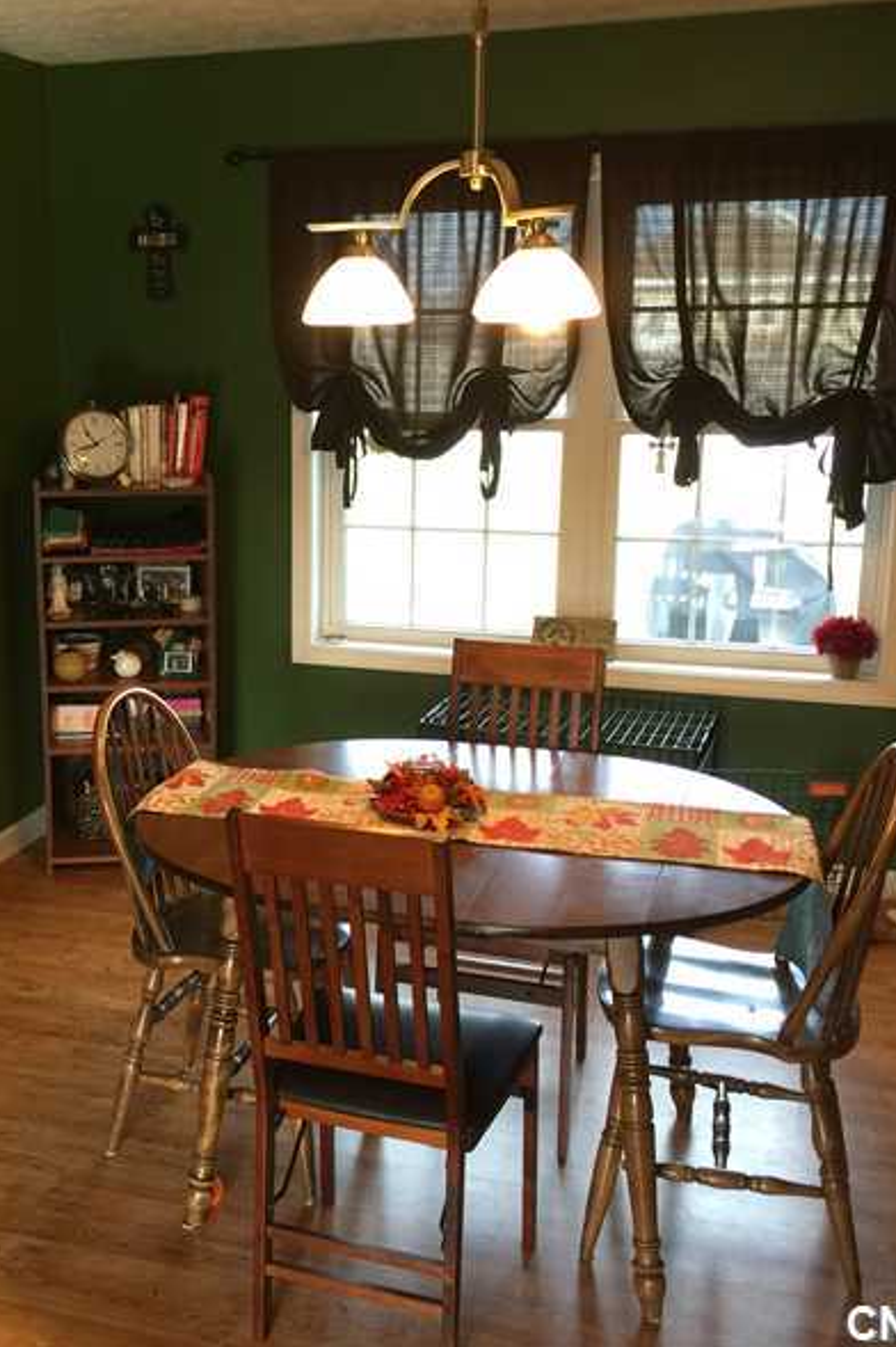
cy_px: 665
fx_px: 1532
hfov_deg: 32.1
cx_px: 238
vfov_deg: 47.4
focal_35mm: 41
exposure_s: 1/15
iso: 32
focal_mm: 4.15
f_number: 2.2
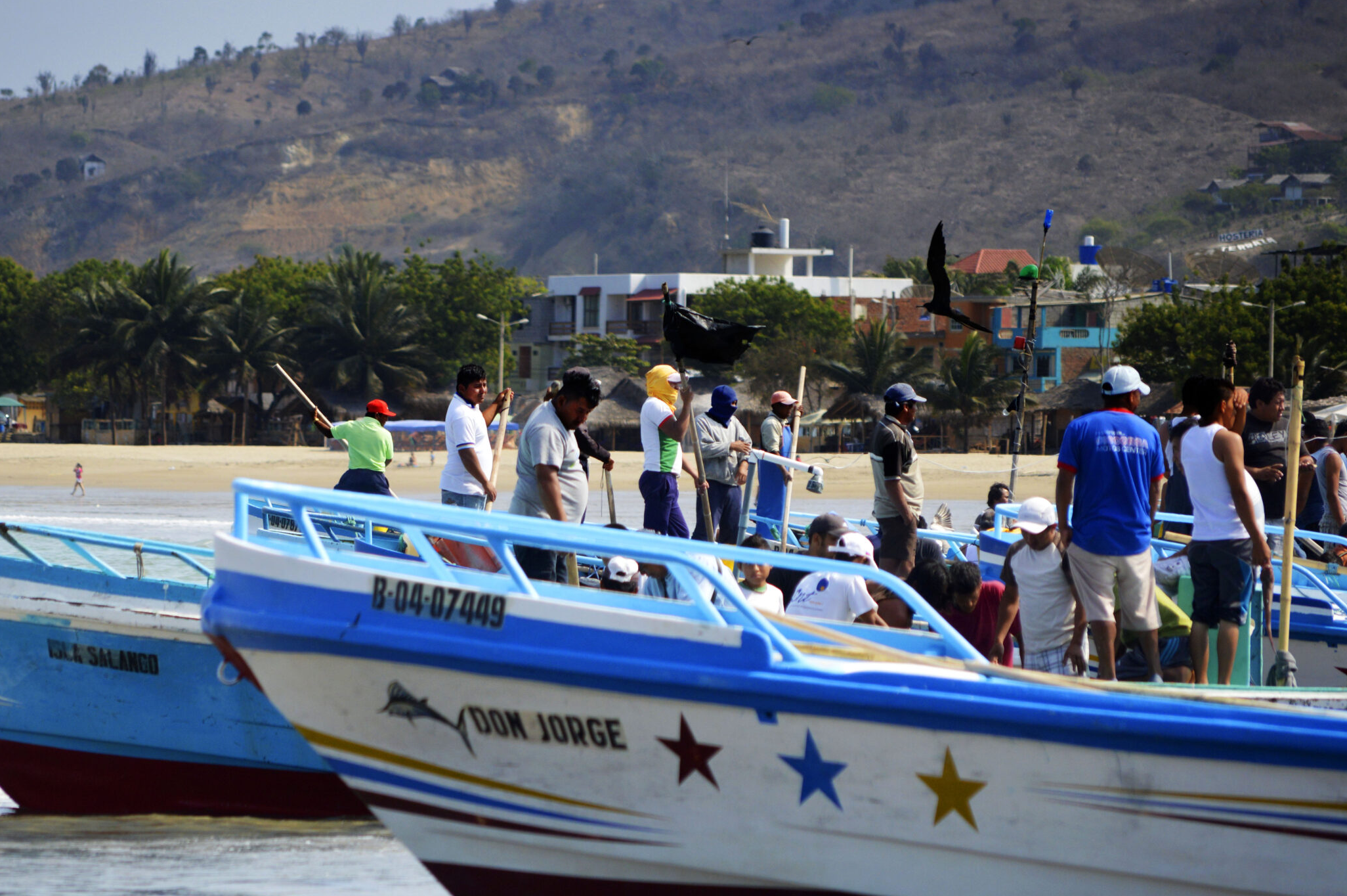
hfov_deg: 8.2
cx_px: 507
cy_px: 540
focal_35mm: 253
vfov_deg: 5.4
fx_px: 9443
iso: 400
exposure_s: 1/1600
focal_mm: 135
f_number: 5
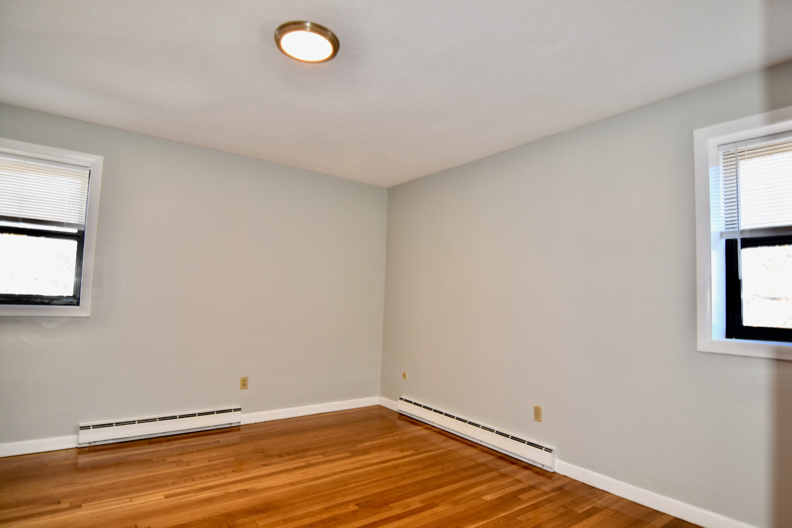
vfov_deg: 63.2
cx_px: 396
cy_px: 264
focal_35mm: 20
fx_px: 429
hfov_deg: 85.4
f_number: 2.8
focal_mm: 13
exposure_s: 1/125
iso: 360
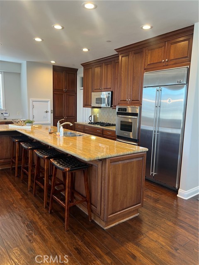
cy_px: 132
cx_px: 100
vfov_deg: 67.3
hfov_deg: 53.1
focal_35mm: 26
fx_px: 199
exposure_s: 1/60
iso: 100
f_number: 1.5
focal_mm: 5.7
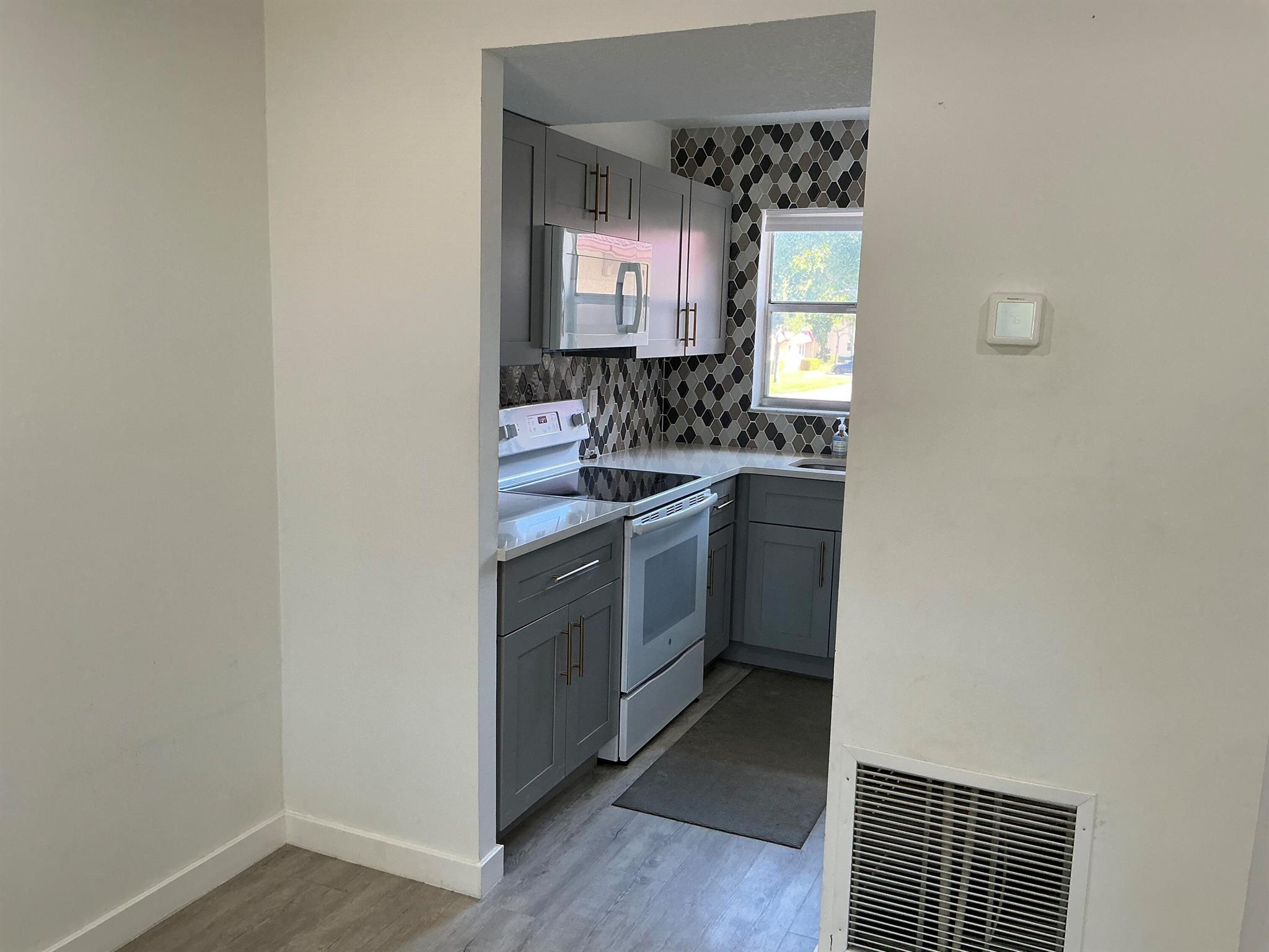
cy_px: 476
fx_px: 1026
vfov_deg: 49.7
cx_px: 634
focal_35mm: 28
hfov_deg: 63.4
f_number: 1.8
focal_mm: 3
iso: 64
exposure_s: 1/60
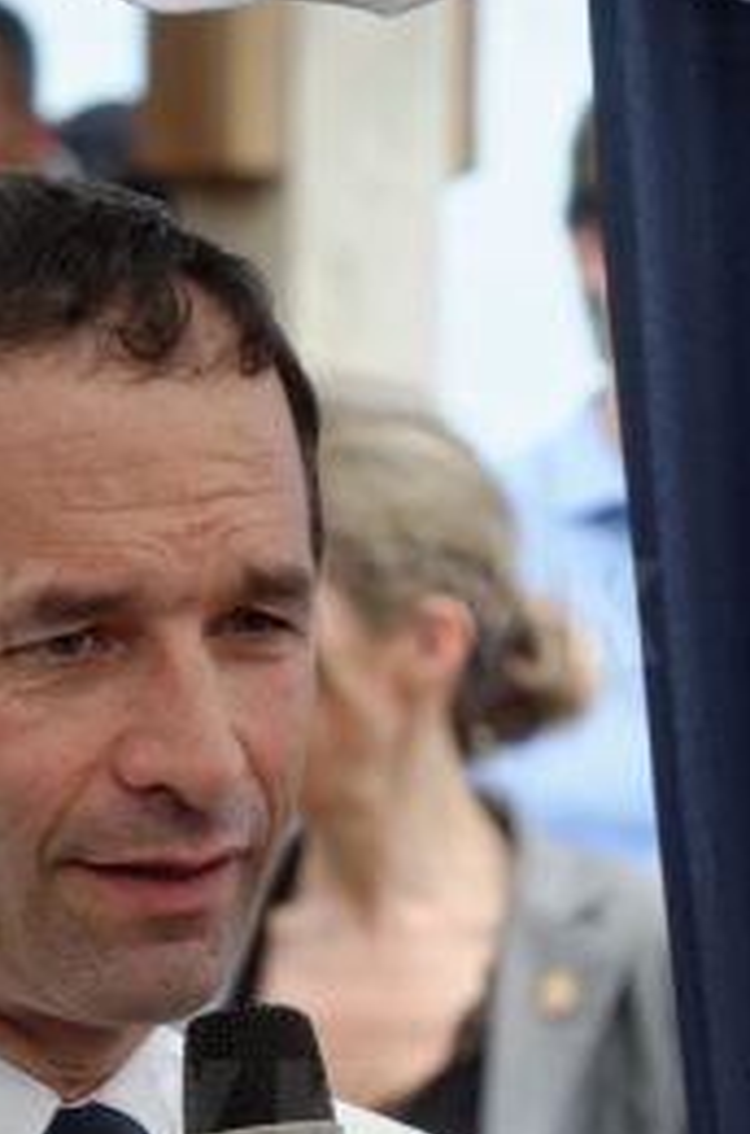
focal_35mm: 467
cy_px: 1213
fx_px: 14676
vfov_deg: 4.4
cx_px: -50
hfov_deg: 2.9
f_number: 8
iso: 400
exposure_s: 1/320
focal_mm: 135
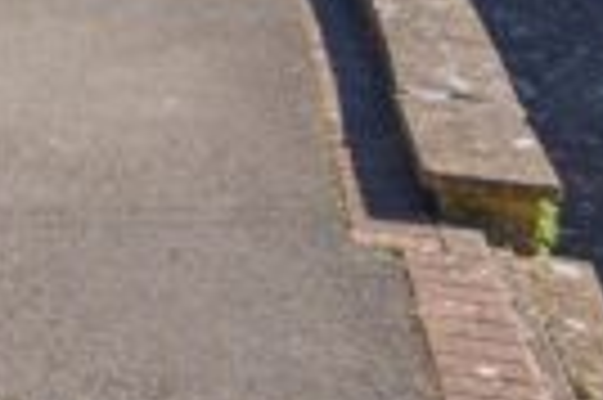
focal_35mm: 116
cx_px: -562
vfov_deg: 10.3
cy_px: -542
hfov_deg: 14.9
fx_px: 1934
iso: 160
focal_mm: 20.1
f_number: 9
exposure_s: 1/100
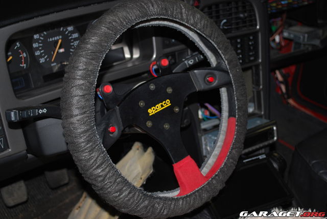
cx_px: 164
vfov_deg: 26.5
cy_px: 110
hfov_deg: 38.8
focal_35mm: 51
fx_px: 464
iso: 200
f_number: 5
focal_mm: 34
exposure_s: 1/60
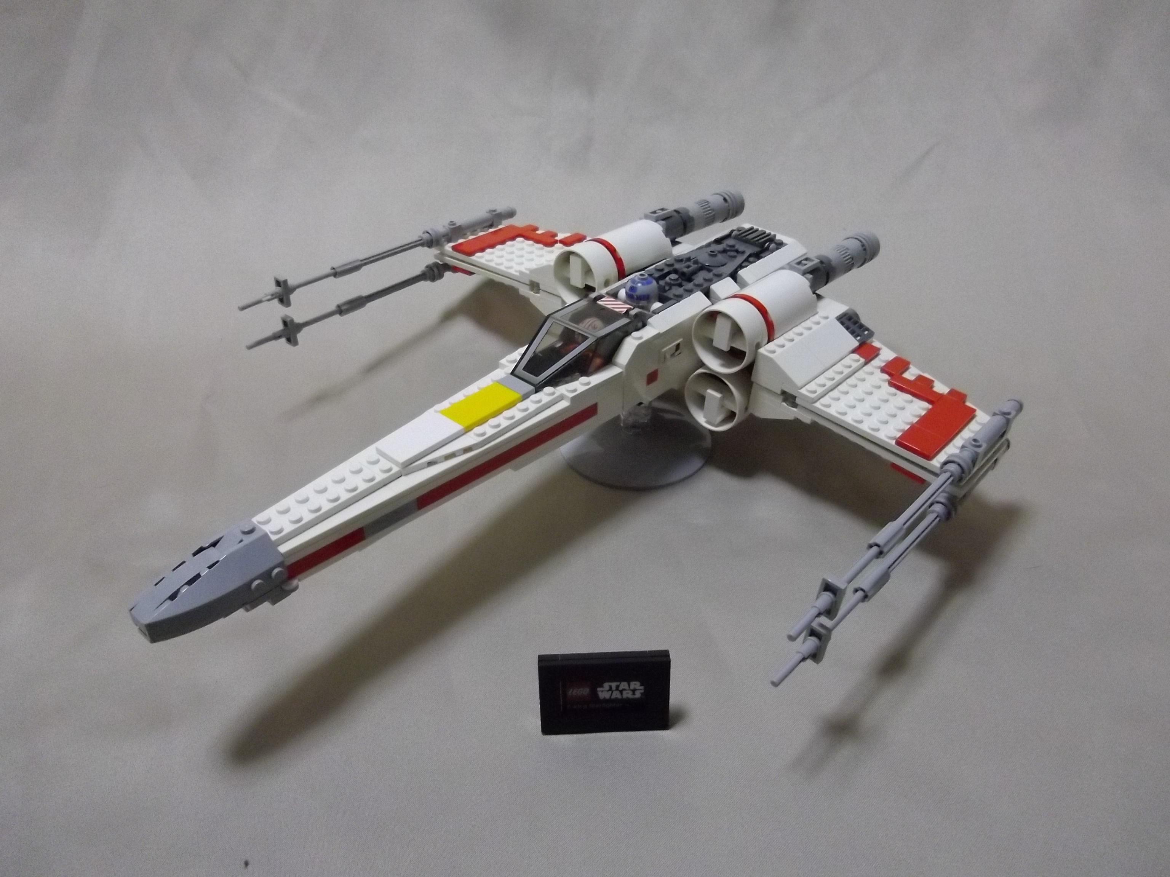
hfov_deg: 65.3
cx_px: 585
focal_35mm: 27
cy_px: 438
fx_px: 913
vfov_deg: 51.4
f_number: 3.2
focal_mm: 4.9
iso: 550
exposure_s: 1/50
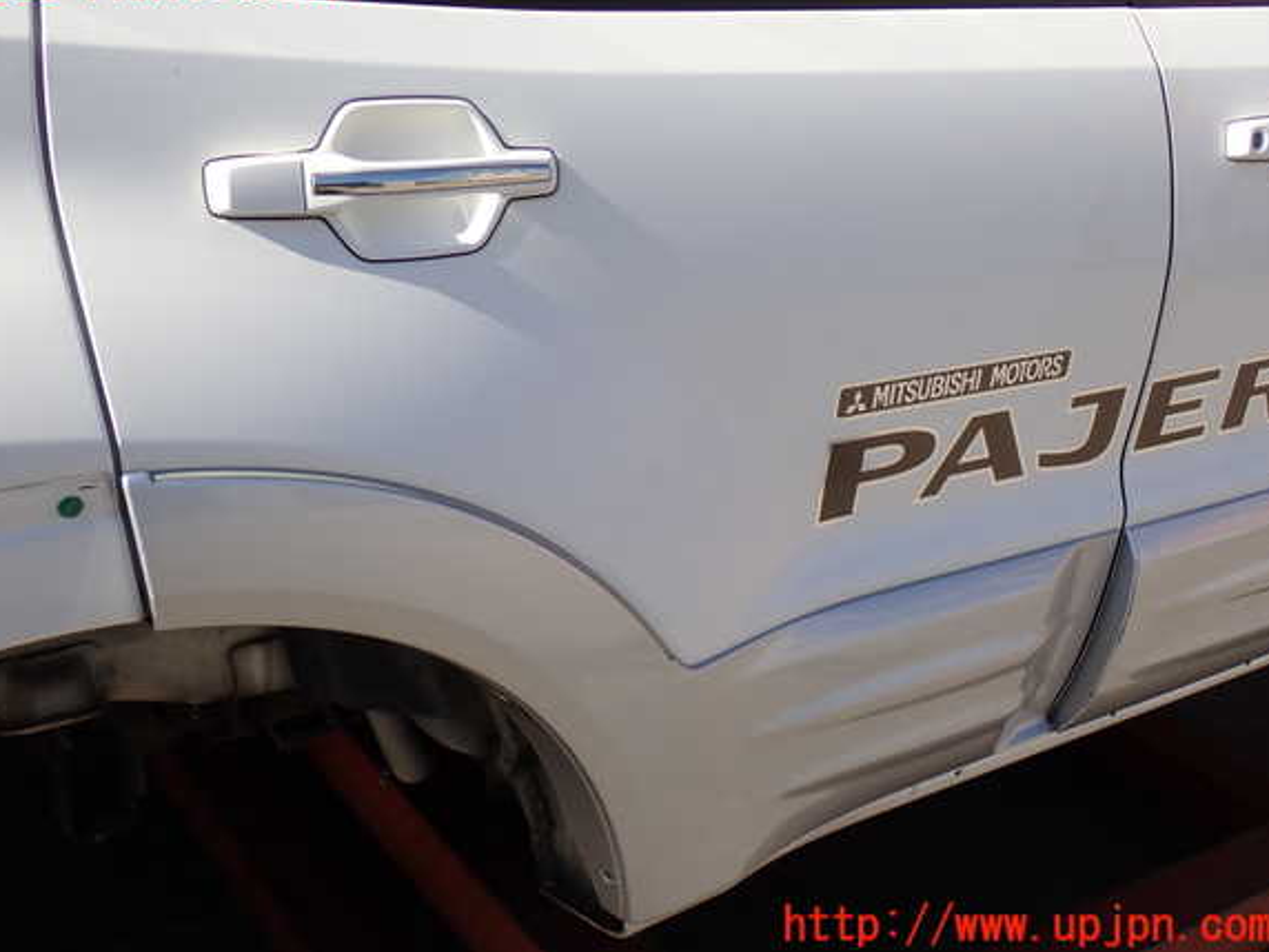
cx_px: 619
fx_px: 1576
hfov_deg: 43.8
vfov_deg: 33.6
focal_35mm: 43
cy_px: 455
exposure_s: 1/640
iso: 100
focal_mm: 7.31
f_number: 4
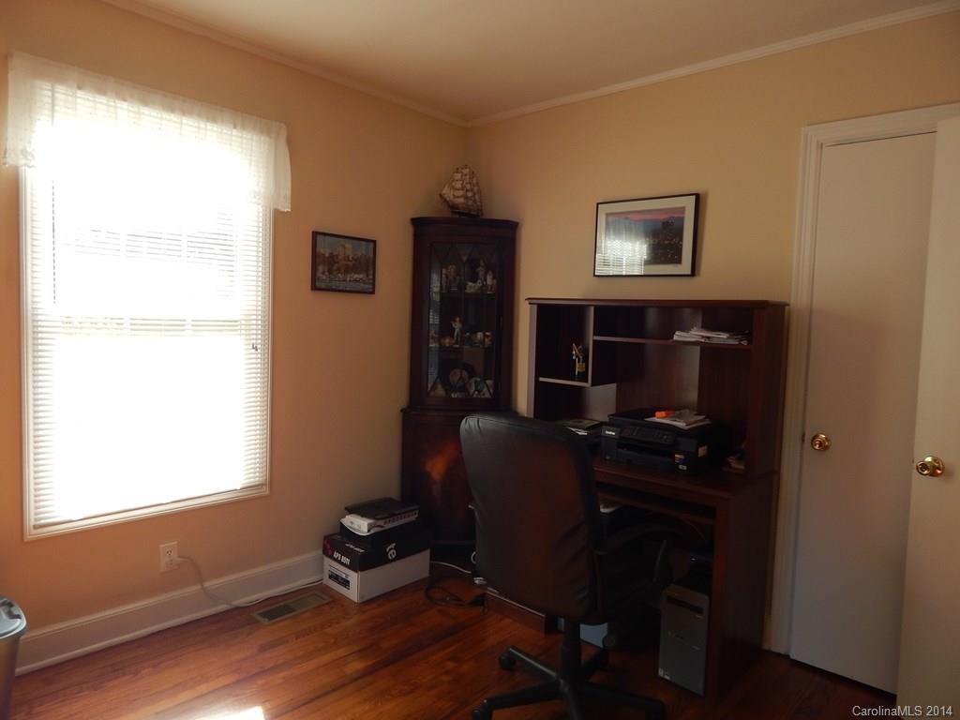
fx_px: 638
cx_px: 480
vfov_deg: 58.9
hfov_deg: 73.9
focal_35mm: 23
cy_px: 360
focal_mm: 4
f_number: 3
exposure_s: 1/80
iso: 125
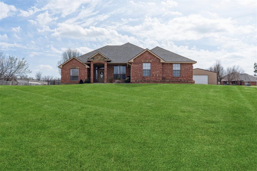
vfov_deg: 47.9
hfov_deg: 67.4
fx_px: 193
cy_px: 86
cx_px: 128
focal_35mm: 27
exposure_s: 1/1600
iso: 200
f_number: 7.1
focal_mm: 18
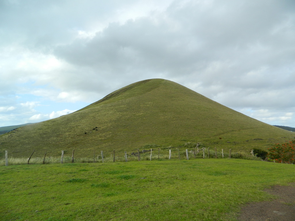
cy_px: 110
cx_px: 148
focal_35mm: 25
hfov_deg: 69.4
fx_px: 213
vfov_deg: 54.9
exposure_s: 1/500
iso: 80
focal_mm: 4.5
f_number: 3.1
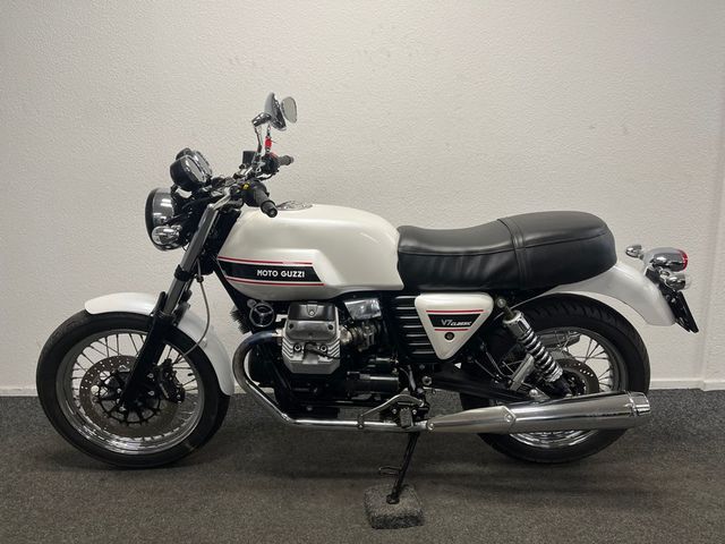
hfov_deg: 67.3
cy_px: 272
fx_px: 545
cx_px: 362
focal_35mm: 26
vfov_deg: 53.1
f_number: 1.6
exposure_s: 1/100
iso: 125
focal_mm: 5.1
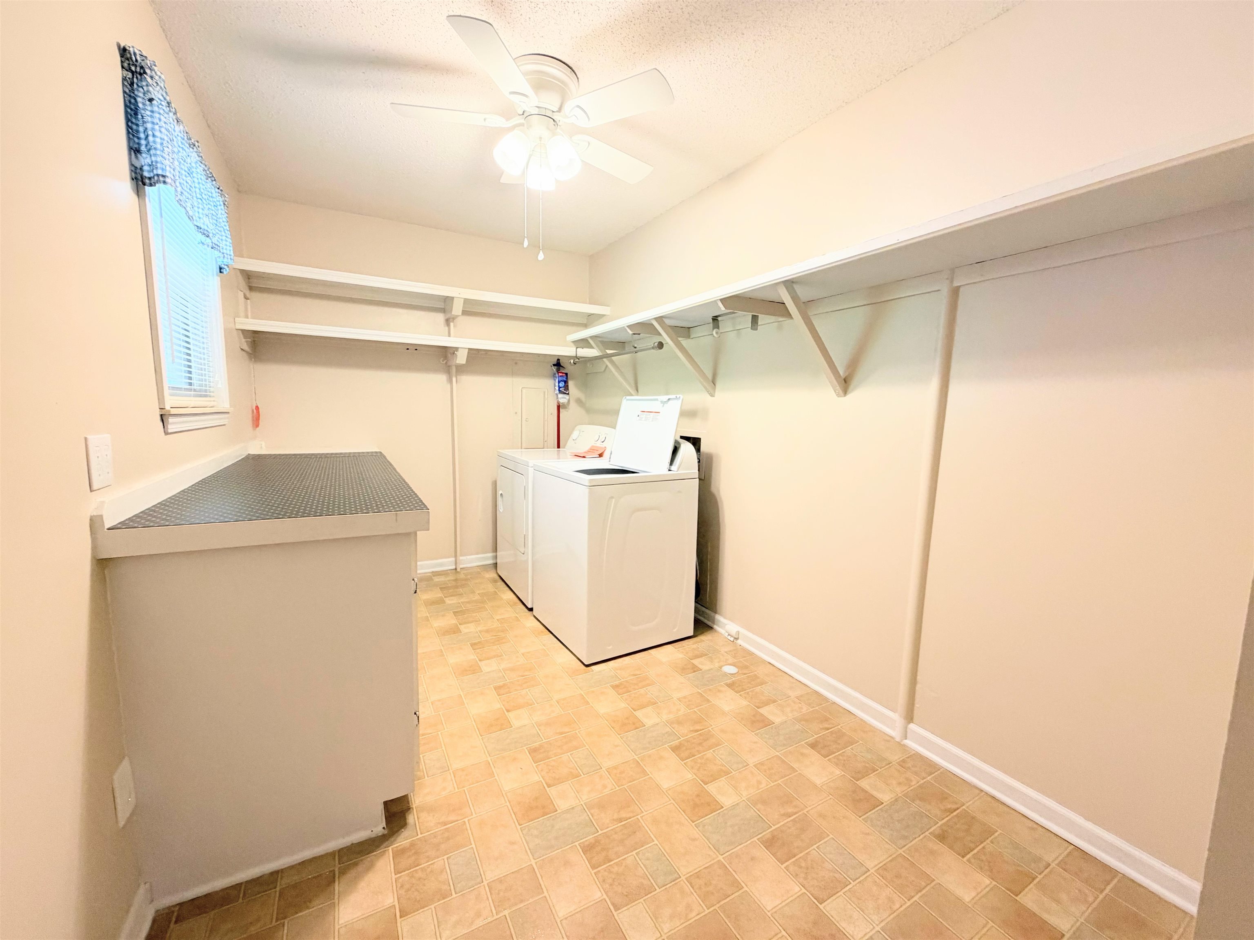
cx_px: 627
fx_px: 507
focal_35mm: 14
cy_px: 470
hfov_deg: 102.1
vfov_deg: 85.7
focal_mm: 2.22
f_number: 2.2
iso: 320
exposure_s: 1/60
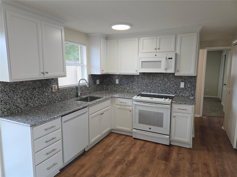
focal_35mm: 23
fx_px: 157
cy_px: 88
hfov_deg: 73.9
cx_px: 118
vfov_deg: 58.9
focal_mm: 5.4
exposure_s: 1/120
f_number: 1.8
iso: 100
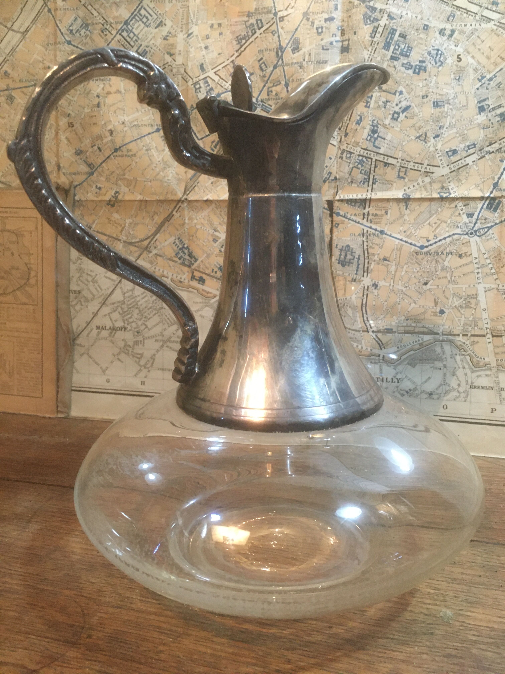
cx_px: 252
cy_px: 337
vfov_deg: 61.7
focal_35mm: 29
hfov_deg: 48.2
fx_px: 564
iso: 200
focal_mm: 4.15
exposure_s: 1/20
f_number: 2.2
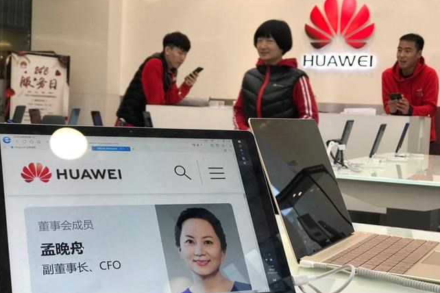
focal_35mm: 60
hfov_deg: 33.4
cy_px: 152
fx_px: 733
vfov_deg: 22.6
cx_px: 219
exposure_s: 1/50
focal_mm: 6.6
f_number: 2.8
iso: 40
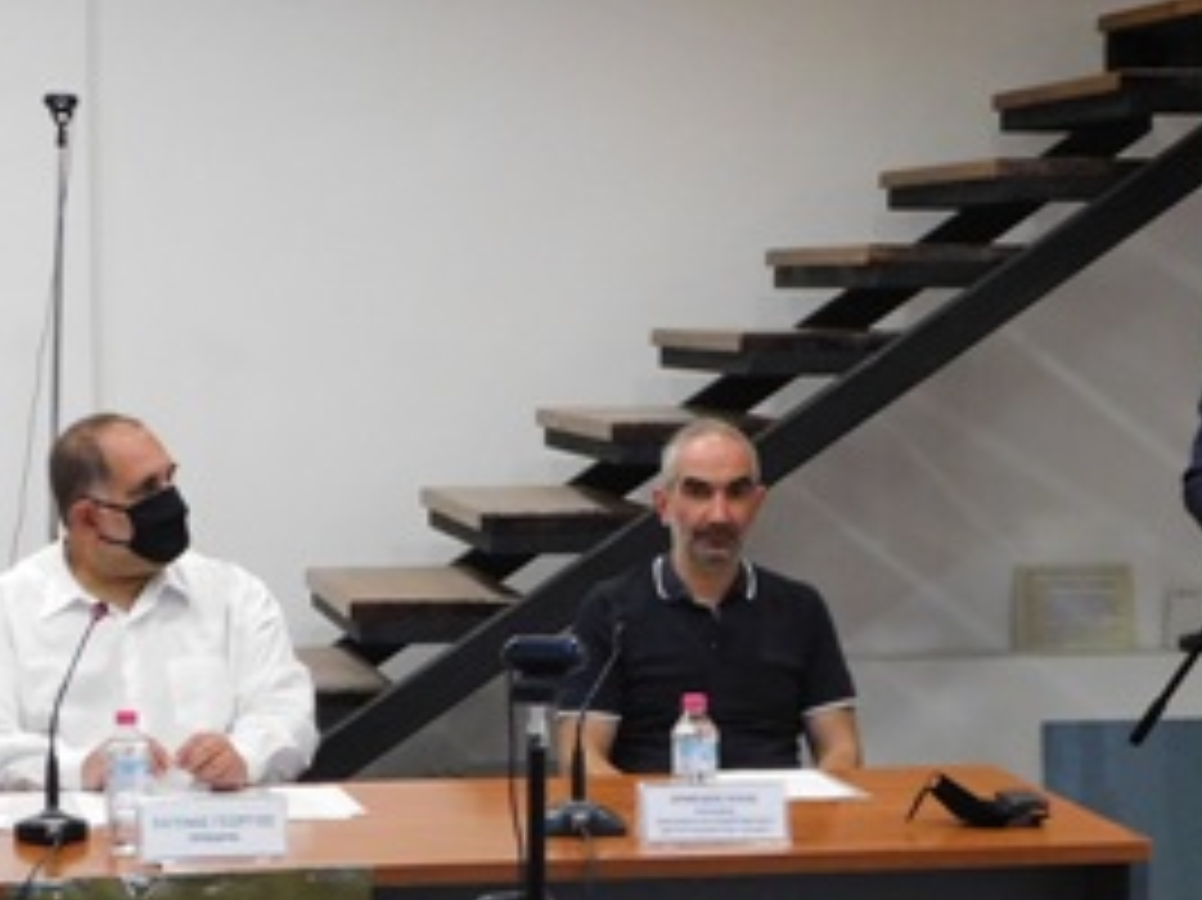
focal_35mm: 101
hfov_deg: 19.4
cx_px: 486
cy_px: 616
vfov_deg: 14.6
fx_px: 3506
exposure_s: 1/20
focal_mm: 8
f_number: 3.7
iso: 400
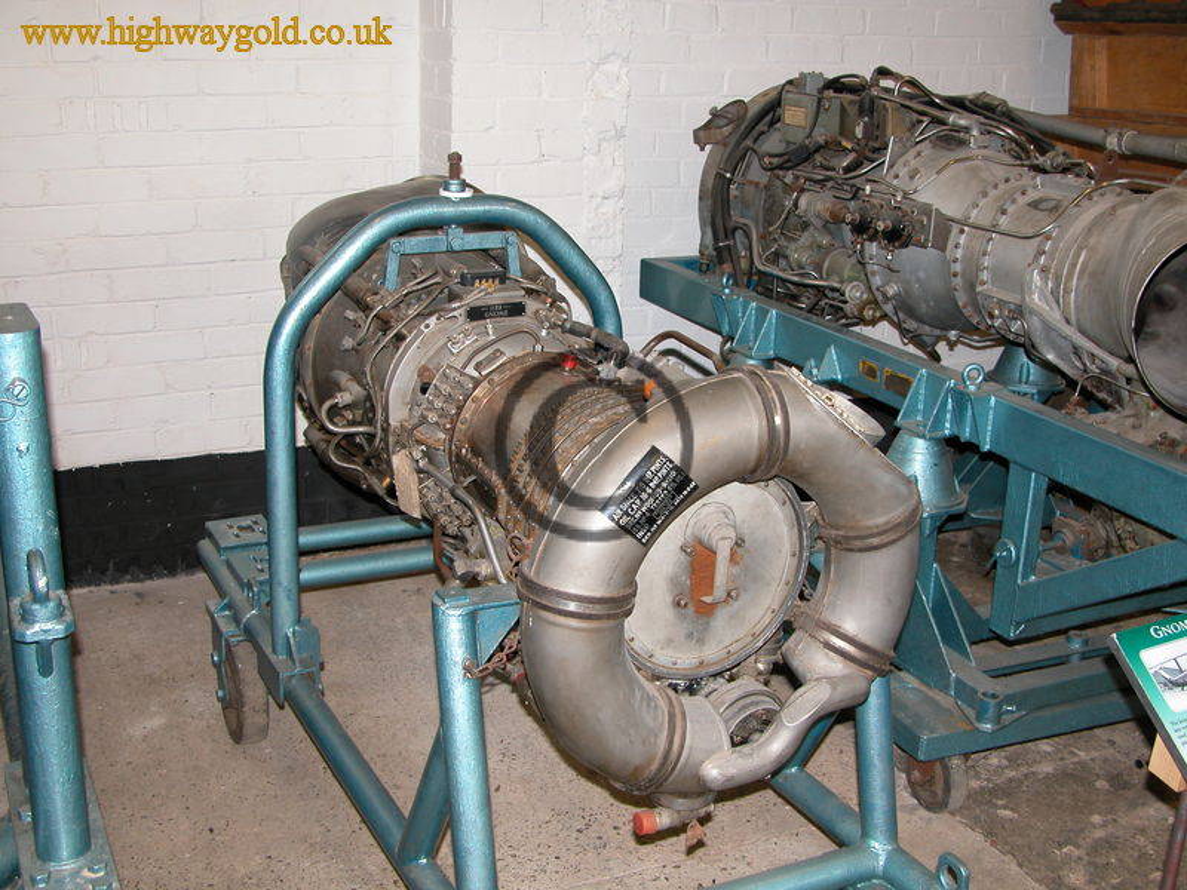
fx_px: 1440
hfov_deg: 44.8
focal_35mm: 42
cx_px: 594
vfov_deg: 34.3
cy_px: 445
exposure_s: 1/60
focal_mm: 10.7
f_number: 2.9
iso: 100
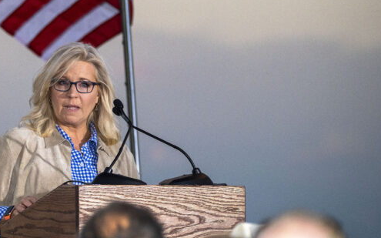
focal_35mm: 632
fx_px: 6560
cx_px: 26
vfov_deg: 2.1
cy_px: 38
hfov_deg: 3.3
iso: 1600
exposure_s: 1/1250
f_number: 6.3
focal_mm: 300
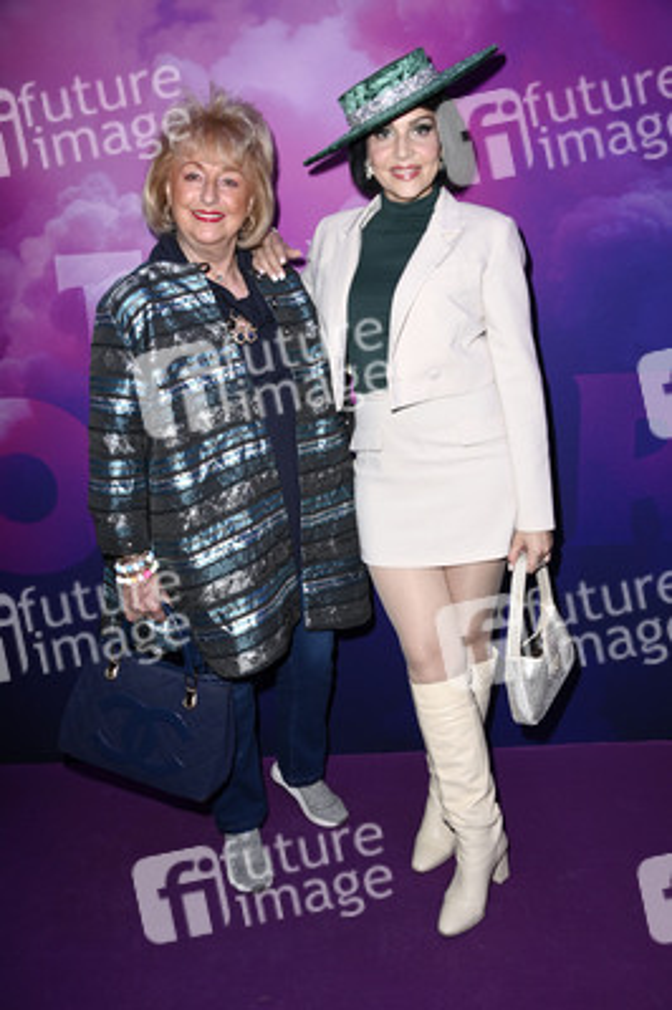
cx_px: 336
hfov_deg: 41.0
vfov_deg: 58.8
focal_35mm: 32
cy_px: 505
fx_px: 897
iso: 500
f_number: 5.6
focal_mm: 32
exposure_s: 1/250
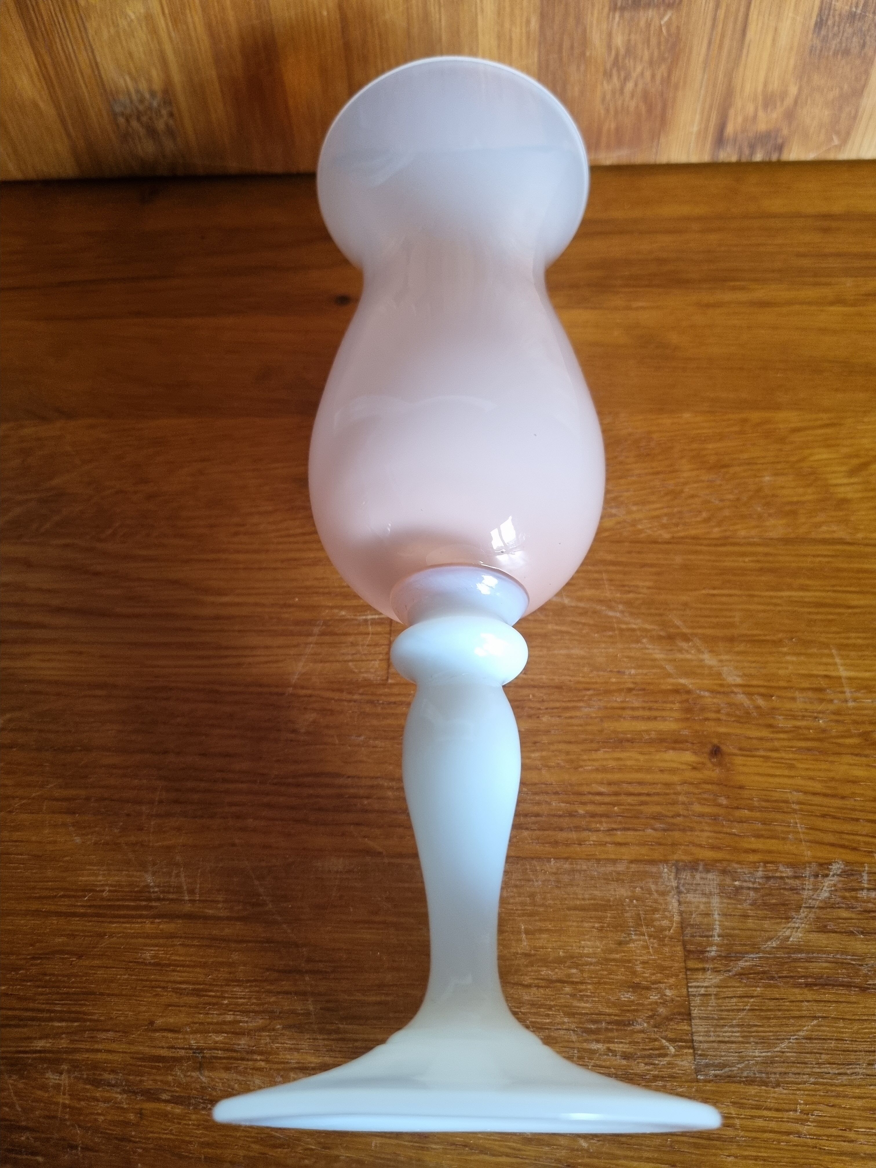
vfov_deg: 67.3
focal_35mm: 26
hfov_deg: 53.1
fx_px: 877
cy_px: 584
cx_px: 438
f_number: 1.8
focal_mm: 5.4
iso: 500
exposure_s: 1/50
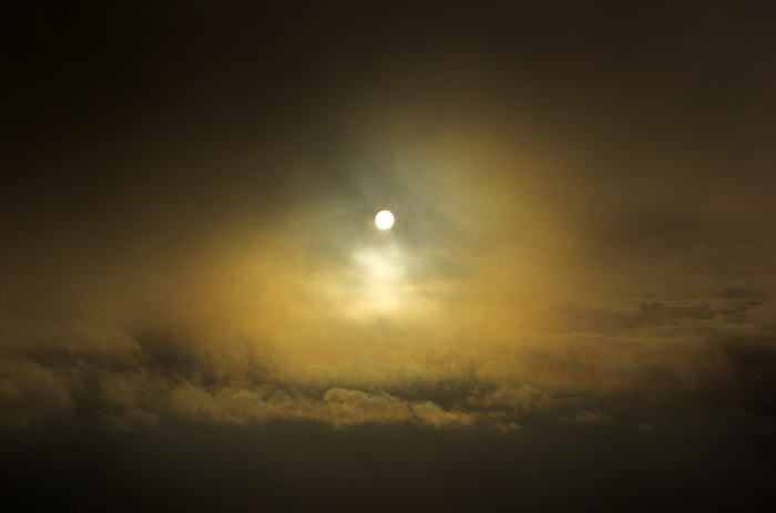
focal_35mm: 82
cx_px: 388
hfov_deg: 24.7
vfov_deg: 16.5
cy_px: 256
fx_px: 1774
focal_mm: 55
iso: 200
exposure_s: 1/1250
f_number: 8
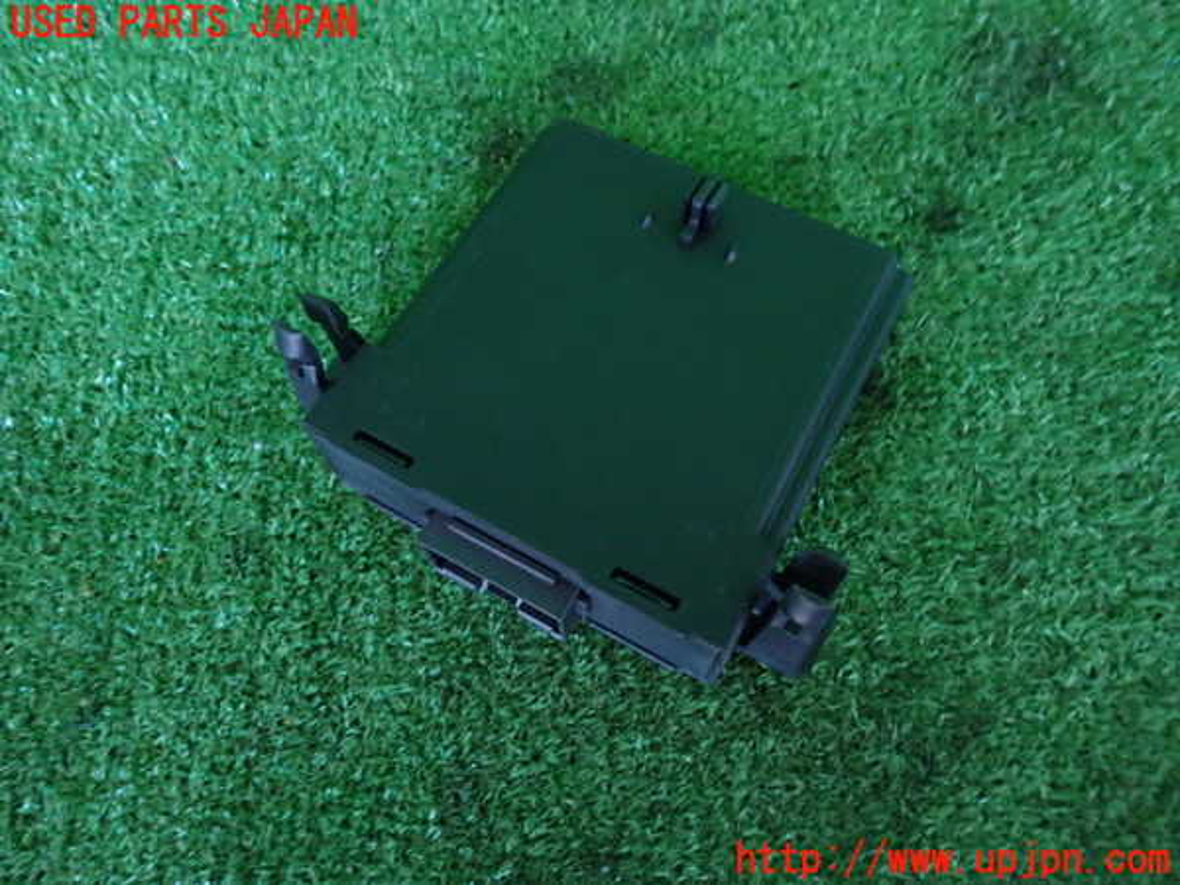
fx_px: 852
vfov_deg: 54.9
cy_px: 442
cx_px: 590
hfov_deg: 69.4
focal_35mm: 25
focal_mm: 4.5
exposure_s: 1/30
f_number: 2
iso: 800
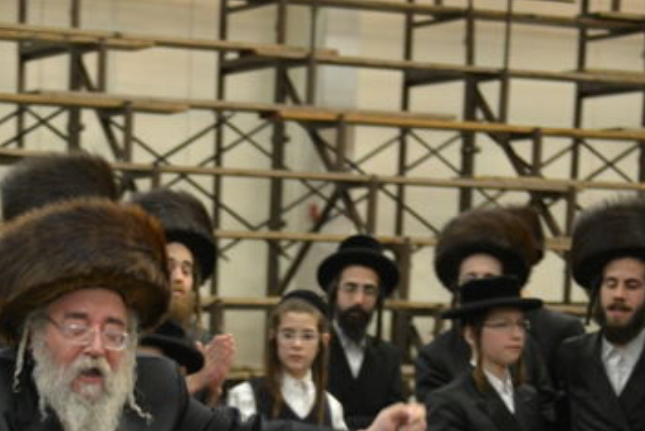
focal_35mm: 131
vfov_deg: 10.2
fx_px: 2348
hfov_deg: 15.4
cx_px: 20
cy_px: 593
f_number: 2.8
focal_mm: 45
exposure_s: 1/125
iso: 1100
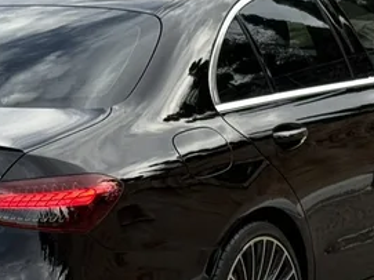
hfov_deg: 11.6
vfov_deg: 8.7
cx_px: 86
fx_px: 1836
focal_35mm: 170
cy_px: 183
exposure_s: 1/693
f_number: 1.78
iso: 80
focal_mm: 6.76
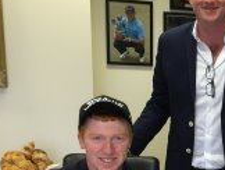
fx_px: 488
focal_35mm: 75
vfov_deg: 19.2
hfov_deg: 23.9
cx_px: 260
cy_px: 167
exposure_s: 1/33
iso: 50
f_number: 2.2
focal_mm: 4.15
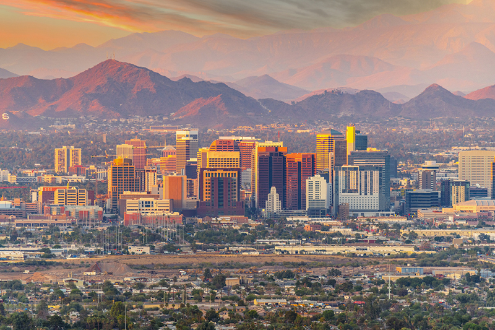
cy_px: 165
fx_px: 8248
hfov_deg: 3.4
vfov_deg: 2.3
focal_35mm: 600
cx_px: 248
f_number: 7.1
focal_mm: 600
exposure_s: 1/50
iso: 250
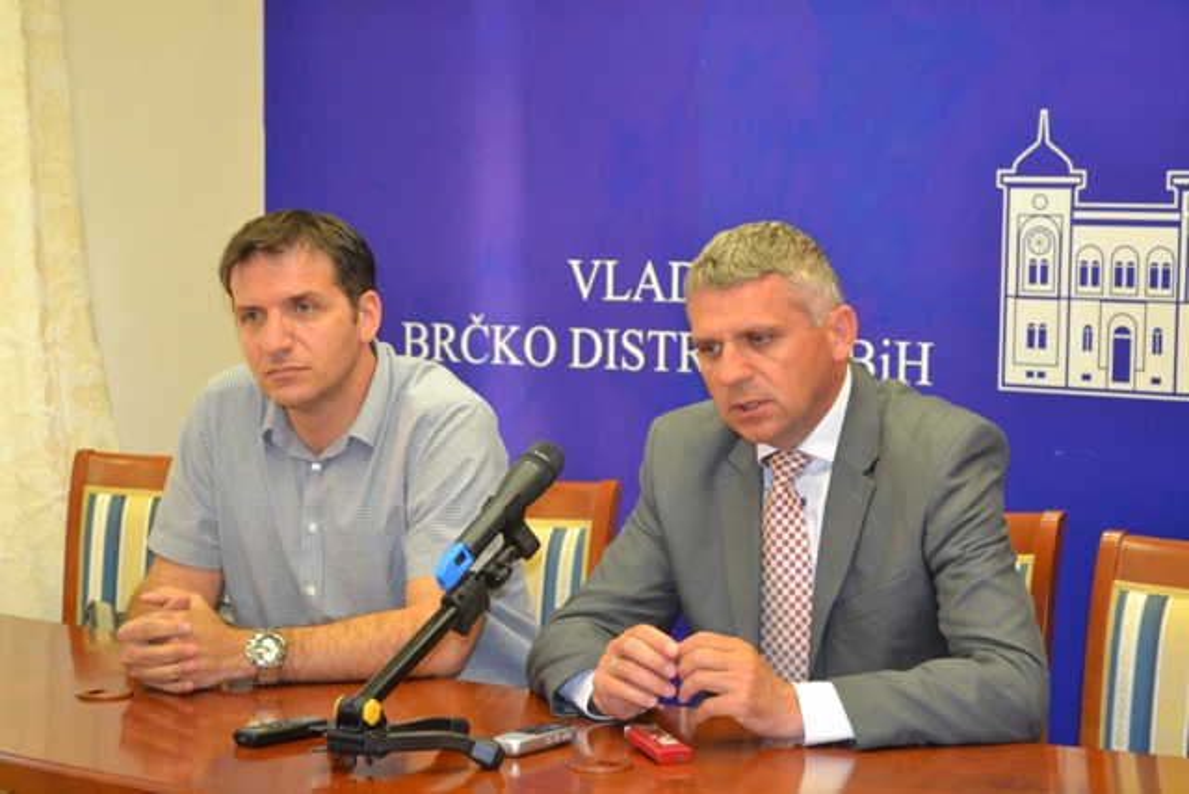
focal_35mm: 75
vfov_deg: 18.2
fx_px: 2477
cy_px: 397
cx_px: 594
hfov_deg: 27.0
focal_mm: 50
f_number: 5.6
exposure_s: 1/60
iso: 2000
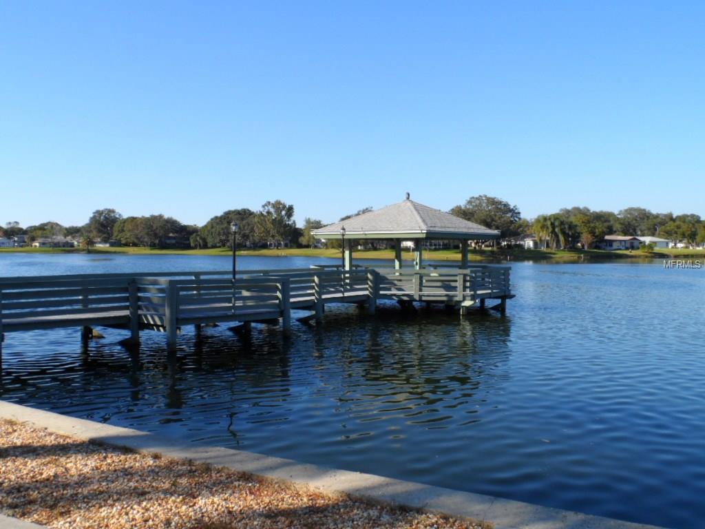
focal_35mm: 32
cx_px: 352
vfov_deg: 44.2
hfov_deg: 56.8
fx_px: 652
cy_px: 264
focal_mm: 5.3
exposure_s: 1/350
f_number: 4.8
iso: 80
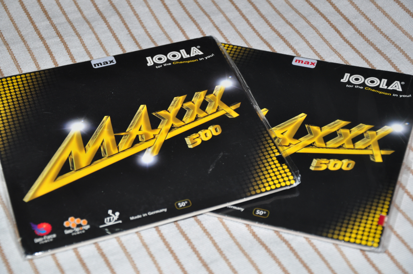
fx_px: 997
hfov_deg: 23.4
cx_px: 206
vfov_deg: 15.7
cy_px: 137
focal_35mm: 87
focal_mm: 58
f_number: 5
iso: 200
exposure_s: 1/20
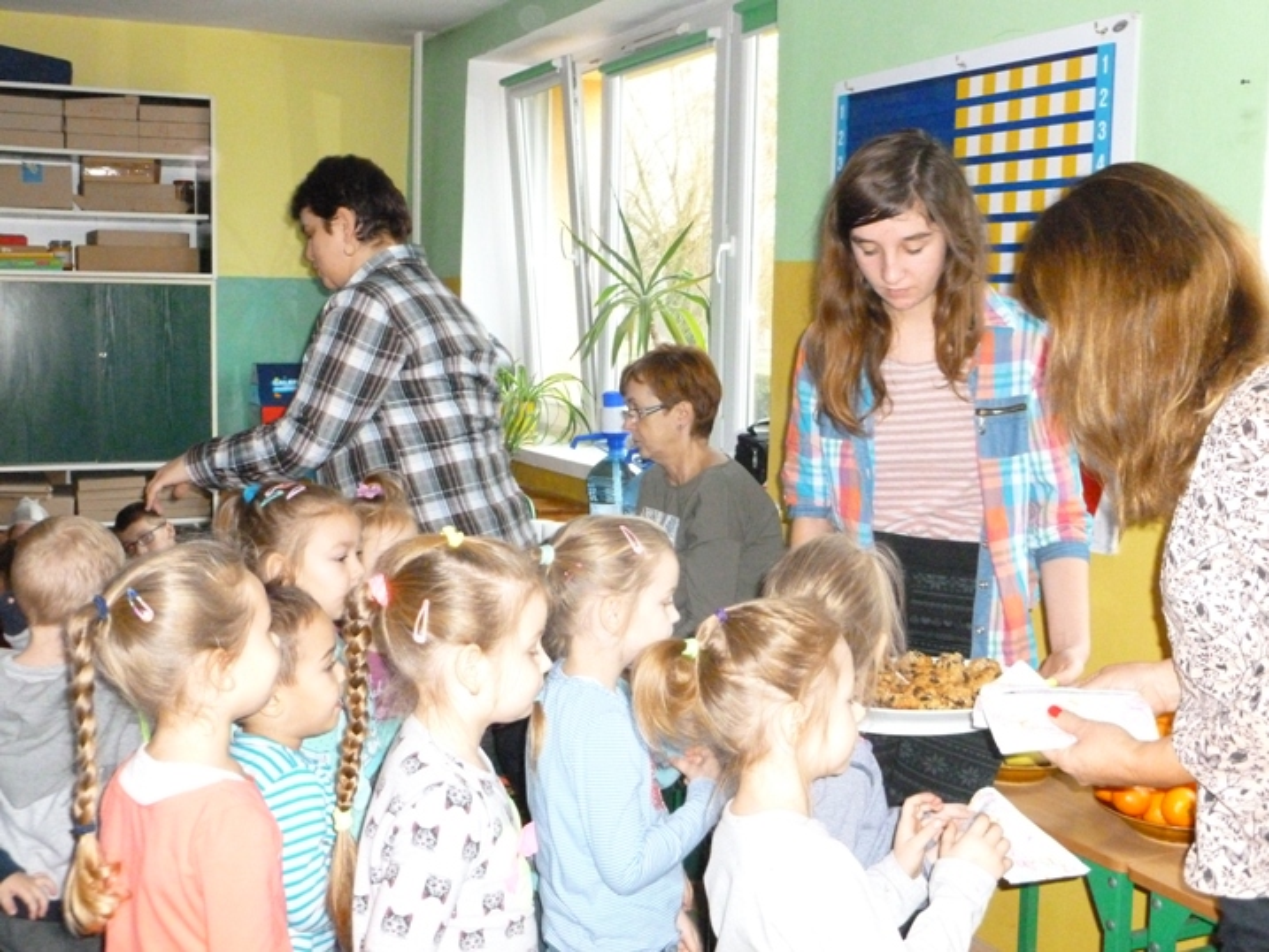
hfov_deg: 47.9
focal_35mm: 39
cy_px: 476
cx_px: 634
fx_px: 1430
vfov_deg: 36.8
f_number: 3.7
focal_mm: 6.9
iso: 1000
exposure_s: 1/60
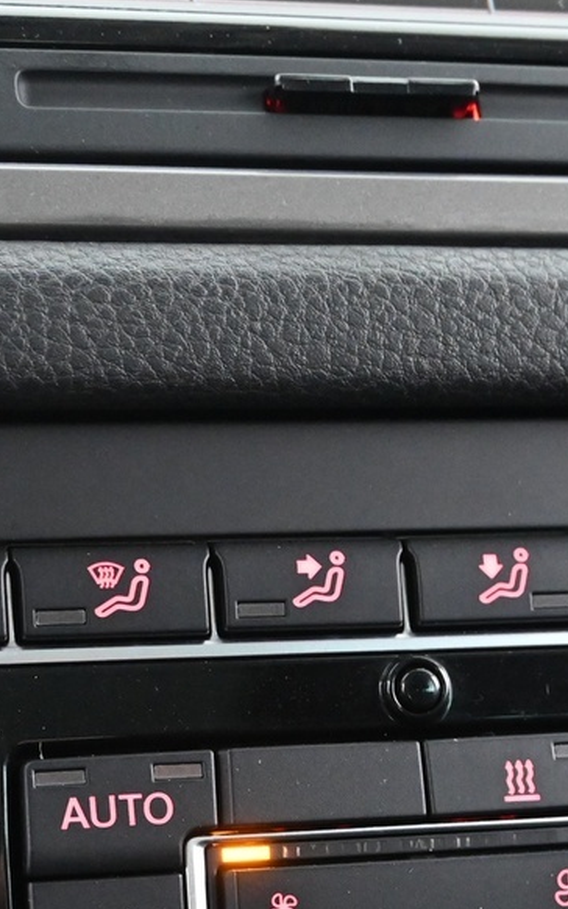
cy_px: 809
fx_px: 2214
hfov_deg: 14.6
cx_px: 306
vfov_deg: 22.6
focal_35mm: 89
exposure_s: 1/10
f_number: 4
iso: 3200
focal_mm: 21
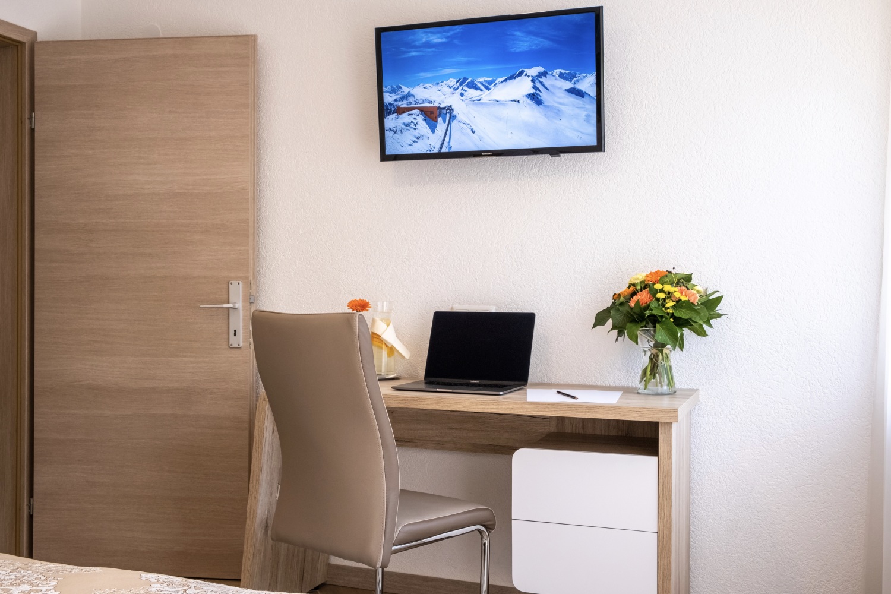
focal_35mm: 35
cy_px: 297
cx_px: 446
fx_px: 866
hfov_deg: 54.4
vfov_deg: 37.9
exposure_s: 1/50
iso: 640
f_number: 10
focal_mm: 23.3
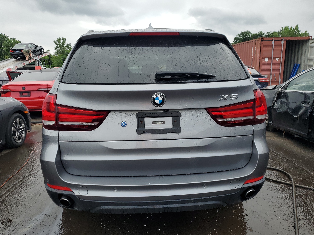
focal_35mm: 26
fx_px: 236
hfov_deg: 67.3
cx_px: 157
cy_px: 118
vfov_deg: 53.1
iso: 50
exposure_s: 1/2500
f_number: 1.5
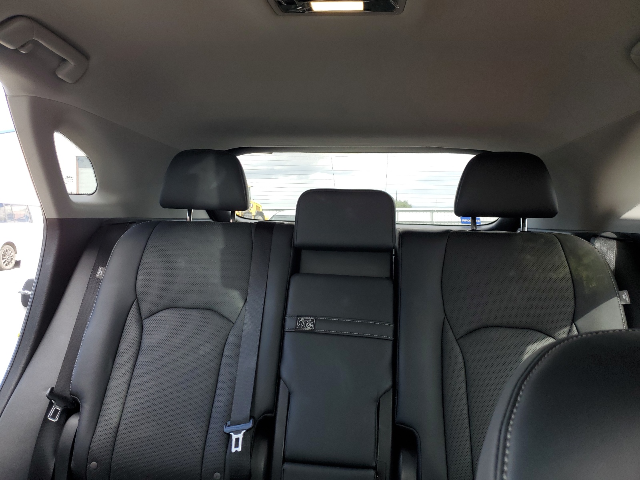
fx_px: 481
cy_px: 240
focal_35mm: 26
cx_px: 320
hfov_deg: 67.3
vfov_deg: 53.1
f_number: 1.5
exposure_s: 1/204
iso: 50
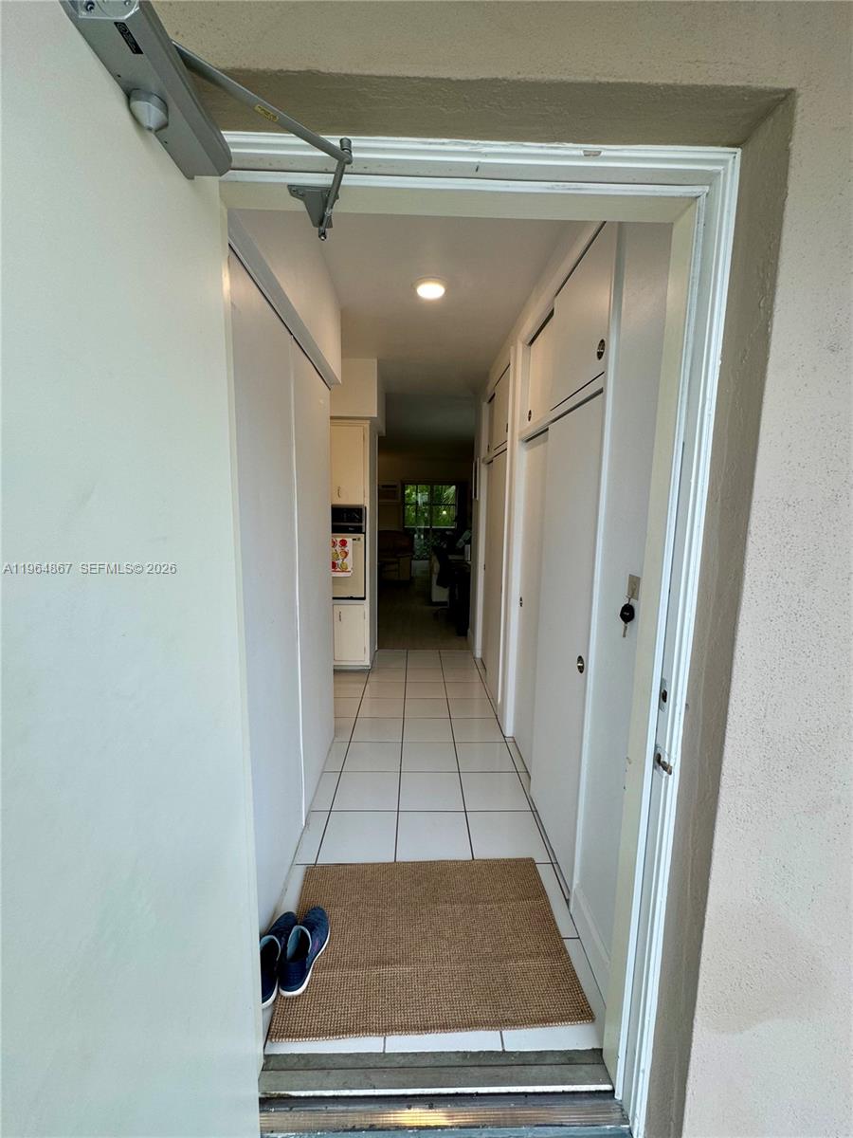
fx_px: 460
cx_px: 426
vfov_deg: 102.1
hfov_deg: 85.7
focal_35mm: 14
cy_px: 569
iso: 80
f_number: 2.2
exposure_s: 1/120
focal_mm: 2.22
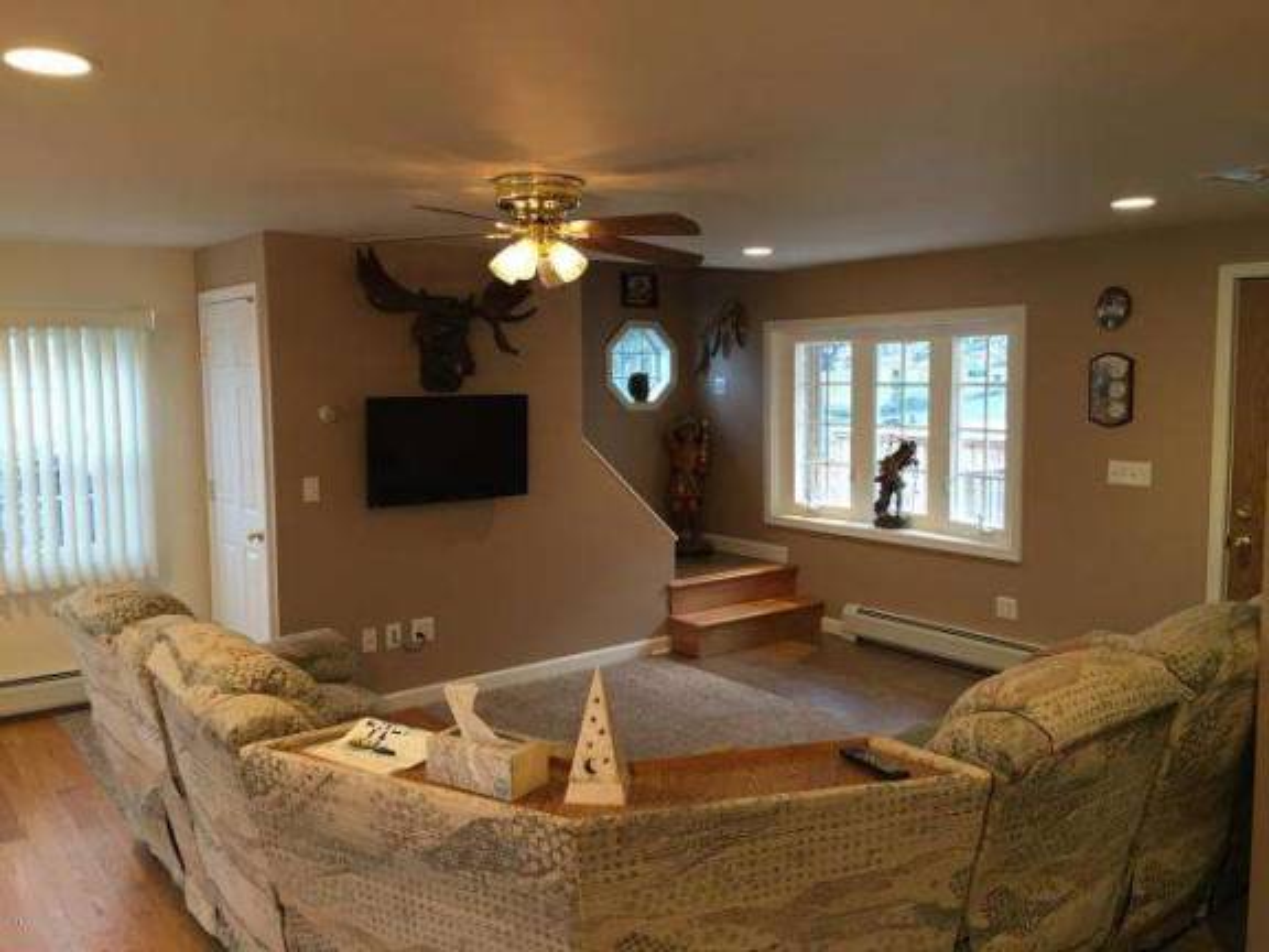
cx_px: 634
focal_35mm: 29
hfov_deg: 61.7
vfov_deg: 48.2
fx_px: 1063
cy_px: 476
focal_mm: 4.15
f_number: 2.2
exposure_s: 1/15
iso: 64
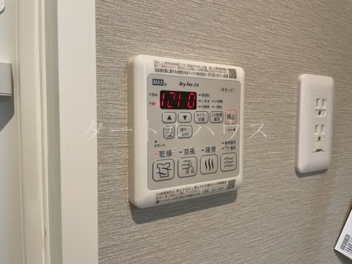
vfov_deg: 53.1
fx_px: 264
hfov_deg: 67.3
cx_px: 176
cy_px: 132
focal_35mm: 26
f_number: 1.6
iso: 100
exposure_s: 1/60
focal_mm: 4.2
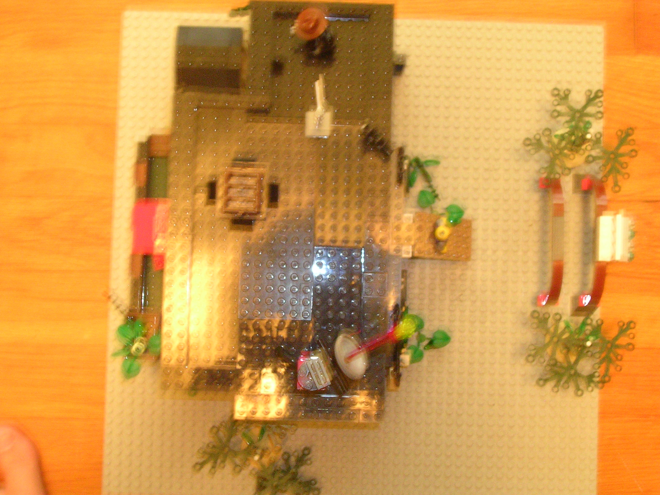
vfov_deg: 26.1
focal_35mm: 56
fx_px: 1068
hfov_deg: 34.3
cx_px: 330
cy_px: 248
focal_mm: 8.5
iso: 200
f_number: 3.3
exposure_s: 1.04
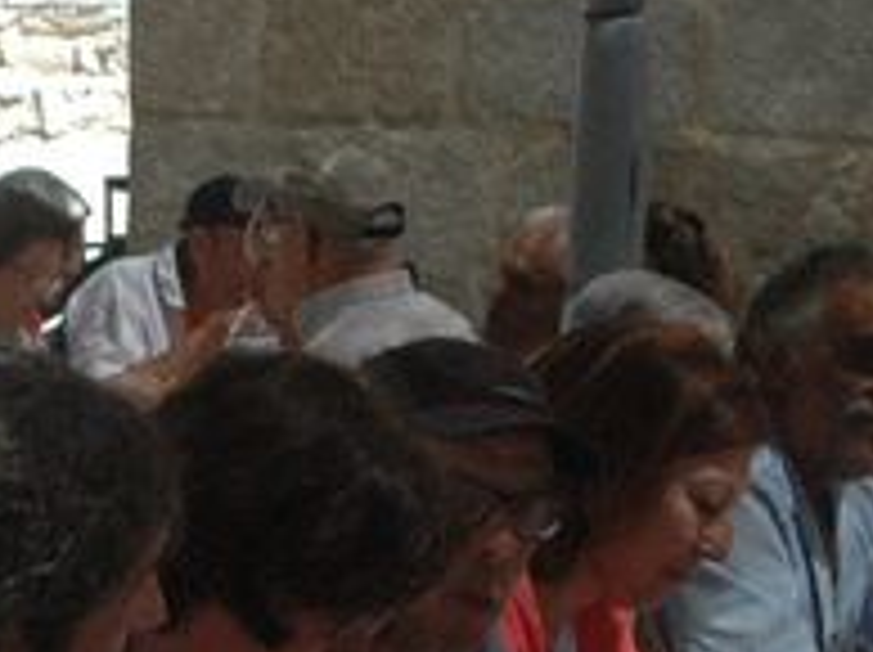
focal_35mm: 226
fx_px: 5693
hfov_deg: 8.8
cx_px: 207
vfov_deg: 6.5
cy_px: 578
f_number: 9
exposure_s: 1/320
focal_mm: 32
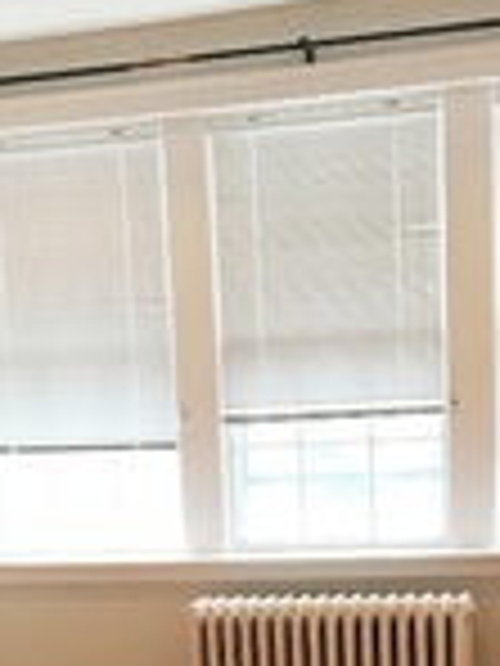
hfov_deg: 17.3
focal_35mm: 85
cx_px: 178
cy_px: 799
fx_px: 1637
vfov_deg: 21.4
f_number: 1.8
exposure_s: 1/40
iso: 25
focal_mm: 3.99
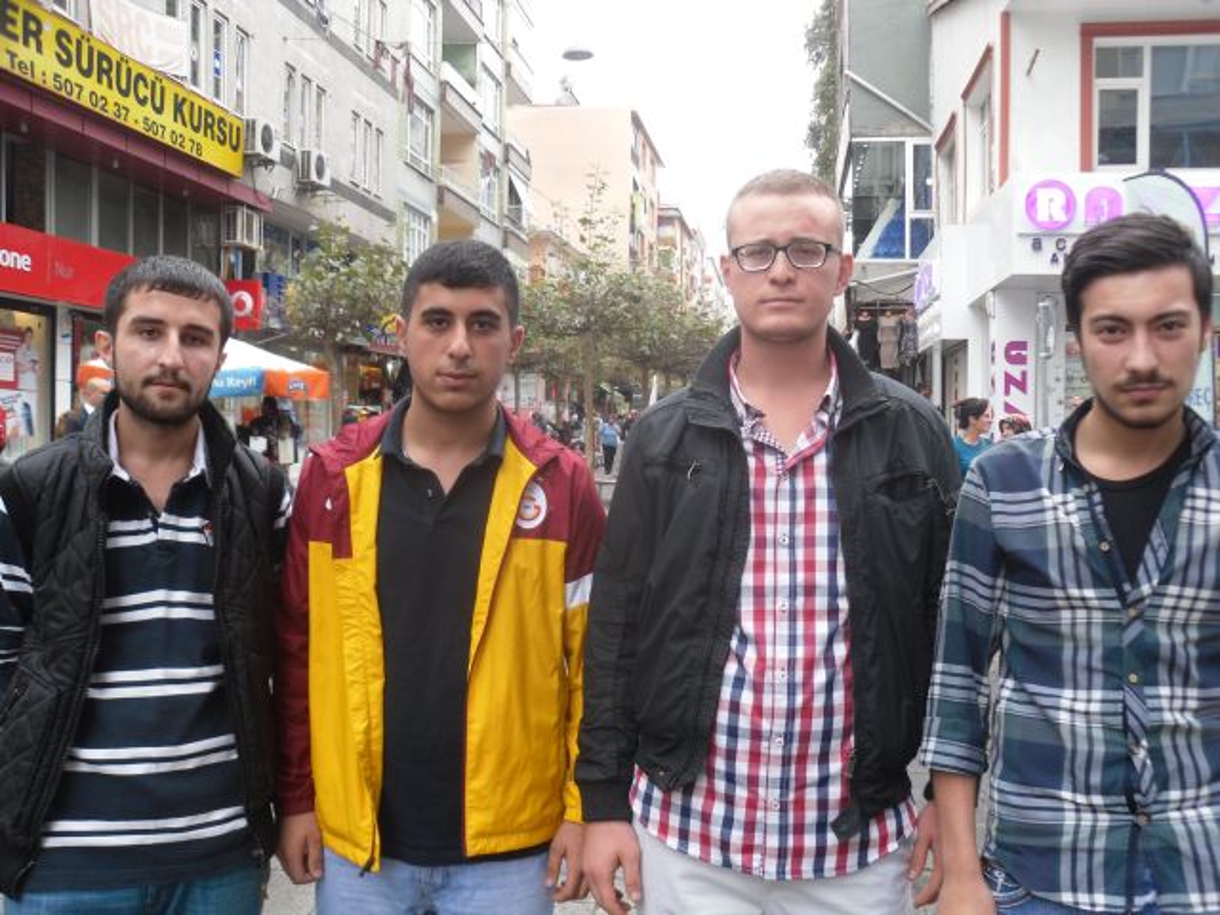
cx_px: 610
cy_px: 458
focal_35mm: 34
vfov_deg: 41.8
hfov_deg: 54.0
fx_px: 1198
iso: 100
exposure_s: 1/56
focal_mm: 6
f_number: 2.8
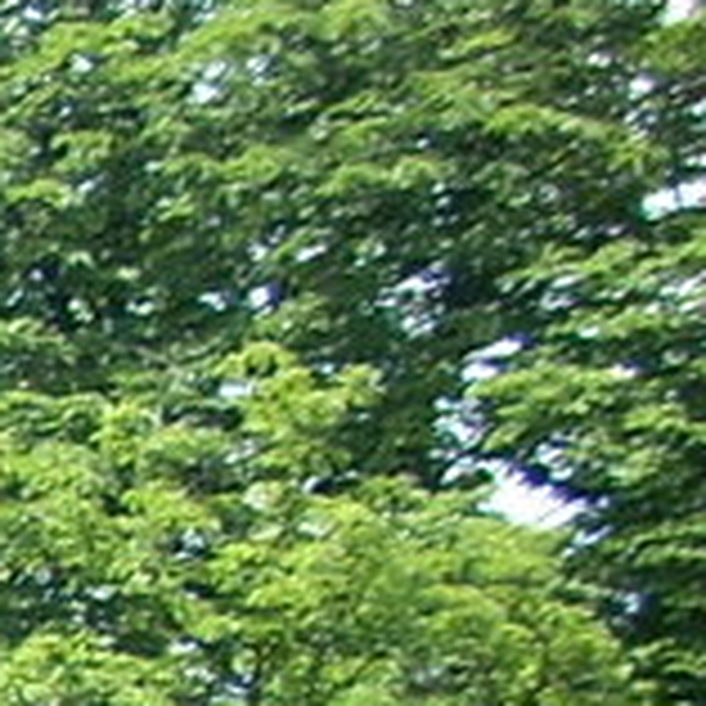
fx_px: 5769
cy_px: 1466
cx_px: -1988
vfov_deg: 6.8
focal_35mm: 250
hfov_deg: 6.0
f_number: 2.8
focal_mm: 6.2
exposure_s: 1/220
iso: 64
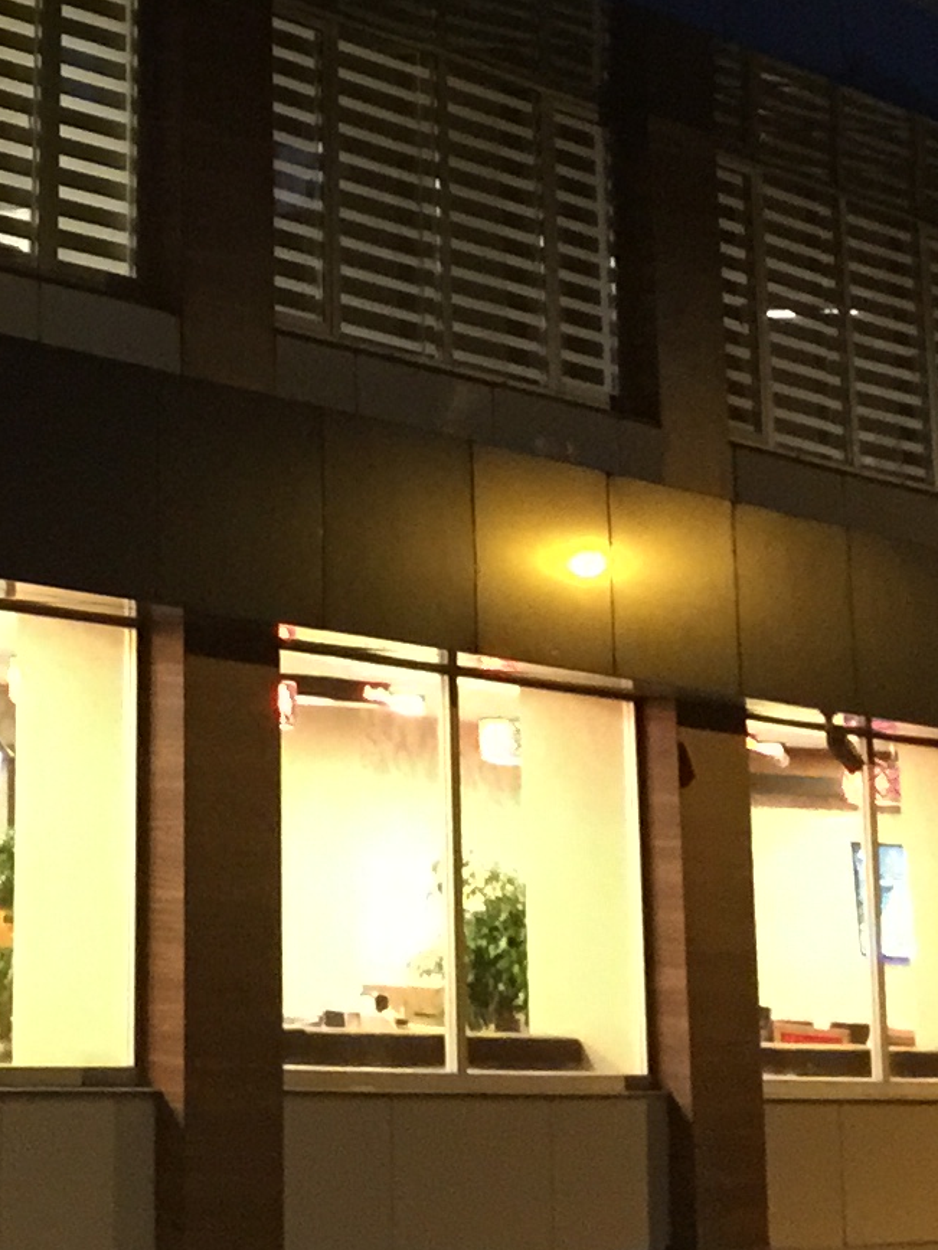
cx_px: -457
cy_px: -792
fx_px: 3938
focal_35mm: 109
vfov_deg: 16.0
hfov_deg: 12.9
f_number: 2.2
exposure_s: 1/8
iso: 160
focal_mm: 4.15
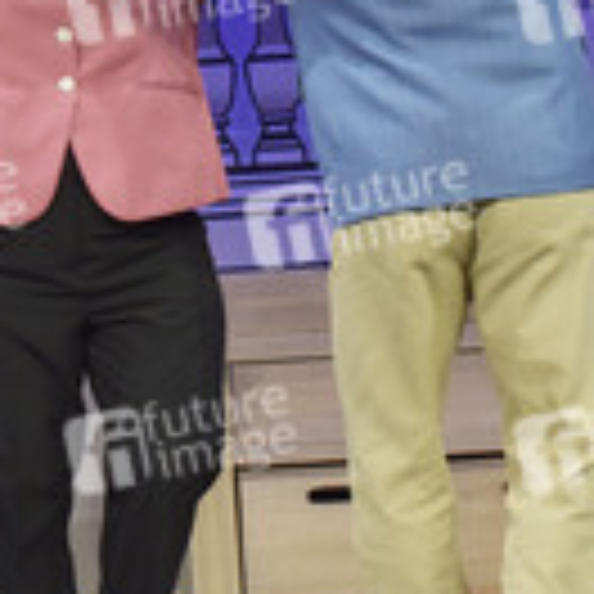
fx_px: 4504
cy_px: 104
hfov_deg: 7.5
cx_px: 241
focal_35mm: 232
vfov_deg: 7.5
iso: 1600
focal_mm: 80
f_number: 5.6
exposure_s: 1/160
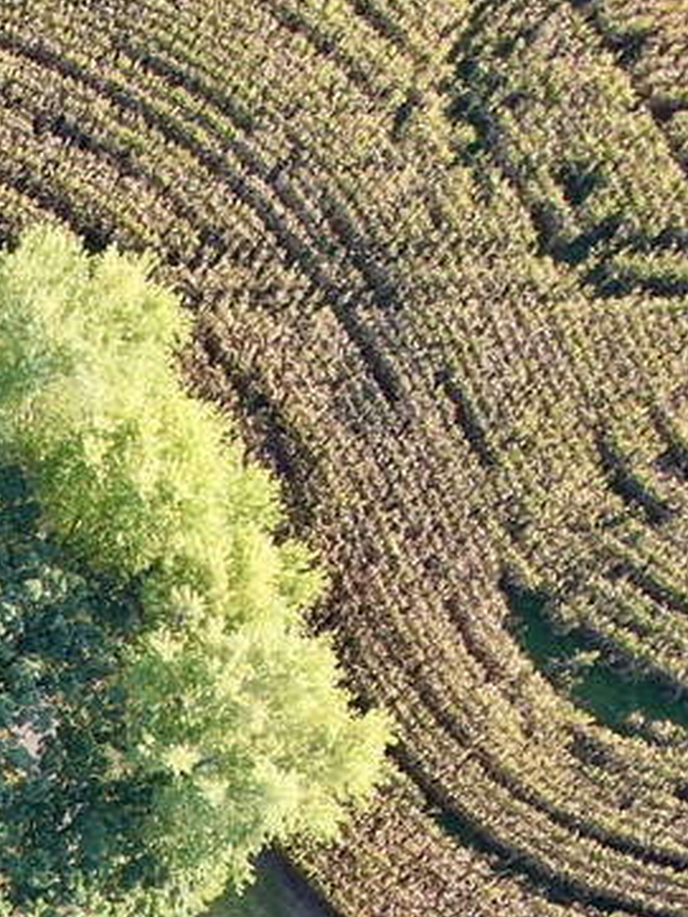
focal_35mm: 95
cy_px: 1262
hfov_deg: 13.5
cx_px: -642
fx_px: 2516
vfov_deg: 18.8
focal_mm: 8.38
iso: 100
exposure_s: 1/40
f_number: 2.8
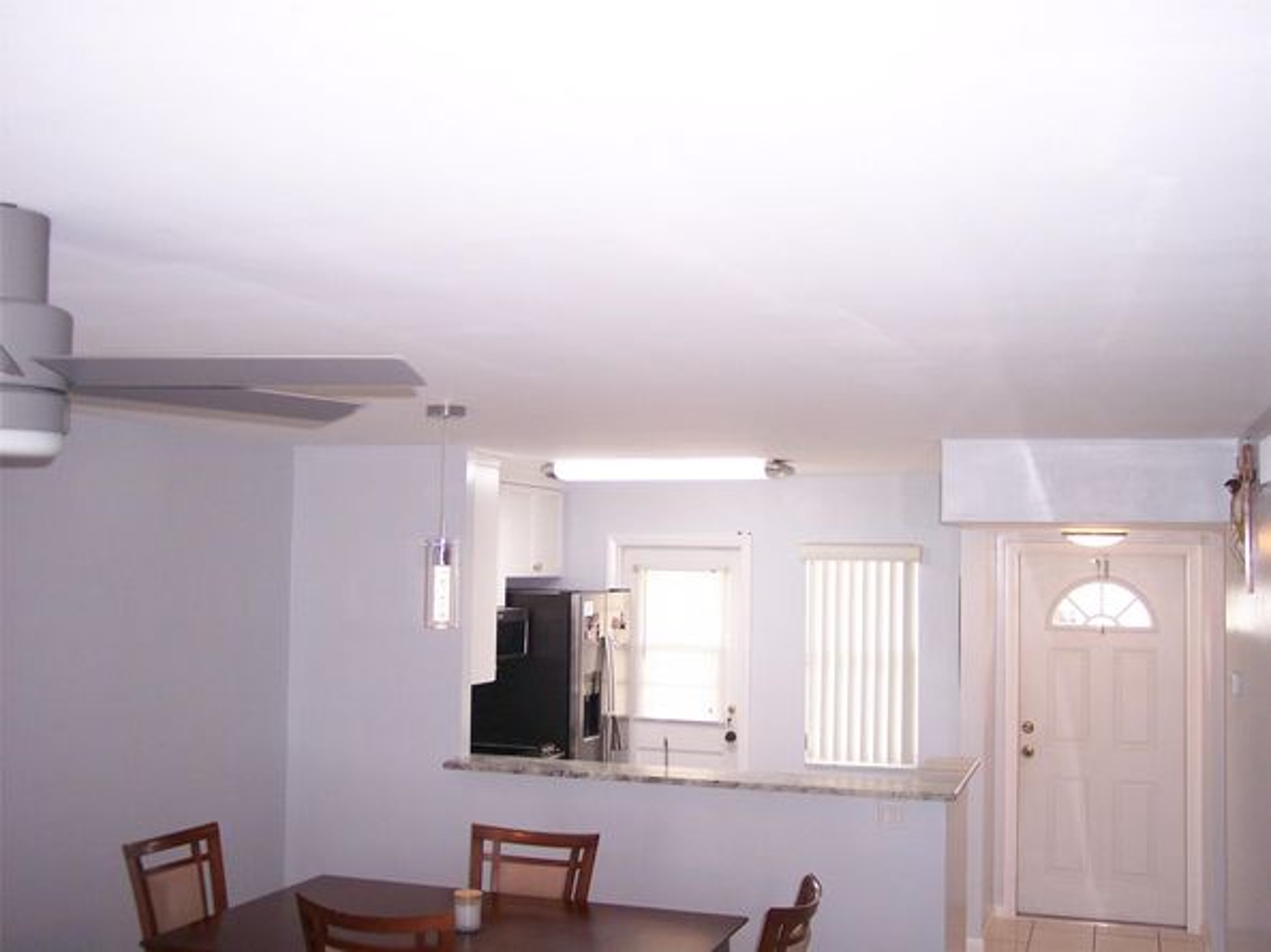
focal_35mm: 39
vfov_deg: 36.8
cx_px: 636
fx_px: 1431
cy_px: 476
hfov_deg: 47.9
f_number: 2.8
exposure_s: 1/90
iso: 140
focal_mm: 8
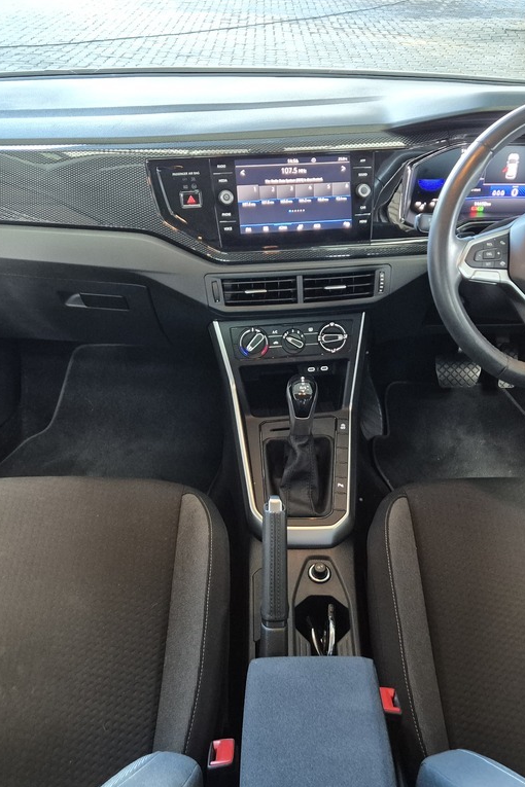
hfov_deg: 41.1
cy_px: 394
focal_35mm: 32
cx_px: 283
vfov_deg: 58.7
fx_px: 700
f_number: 1.8
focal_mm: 5.4
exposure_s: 1/50
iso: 1250
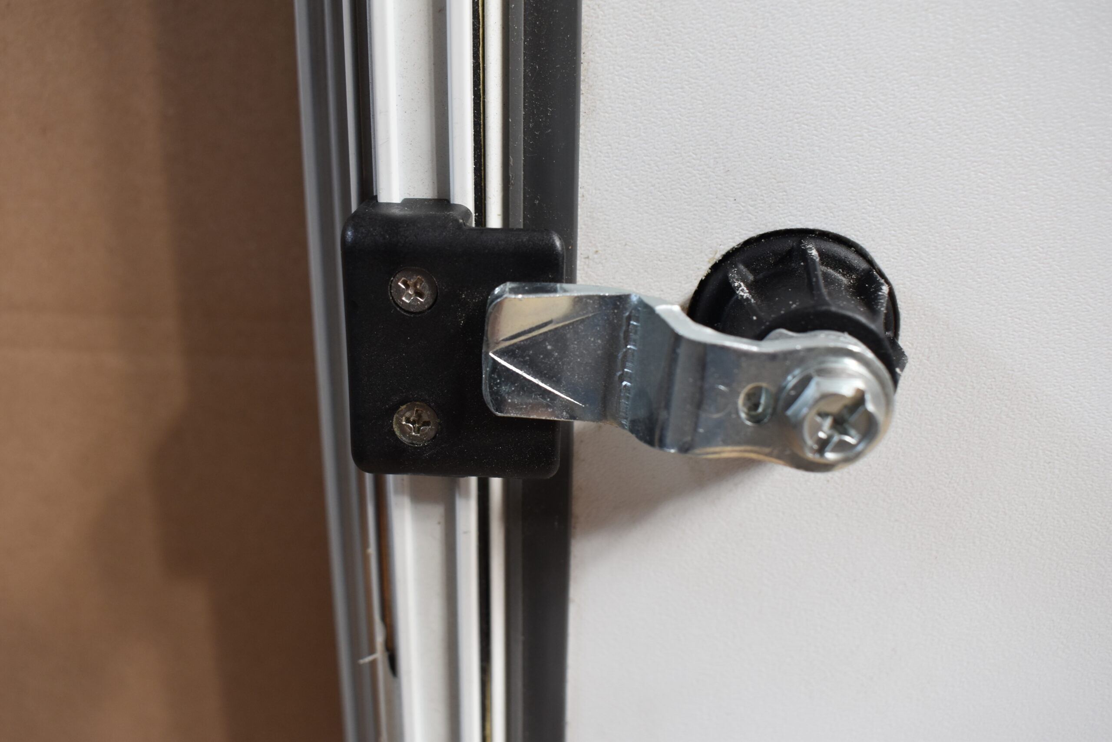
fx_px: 1066
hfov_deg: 55.1
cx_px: 556
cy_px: 371
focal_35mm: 34
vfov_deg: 38.4
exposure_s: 1/60
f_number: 5.6
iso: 560
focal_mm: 23
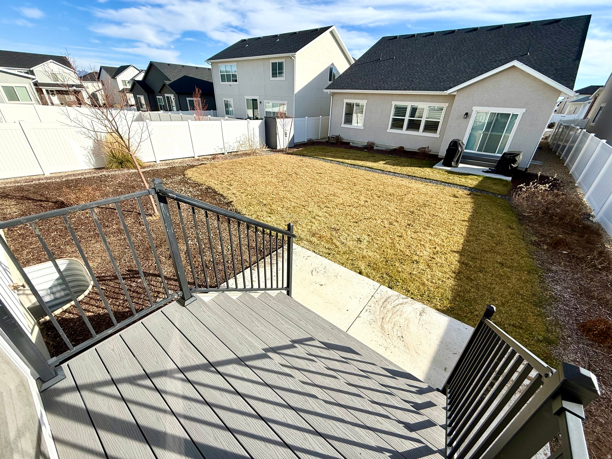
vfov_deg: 85.7
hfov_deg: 102.1
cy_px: 230
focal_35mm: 14
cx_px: 306
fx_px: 248
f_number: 2.2
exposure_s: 1/1745
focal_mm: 2.22
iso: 50
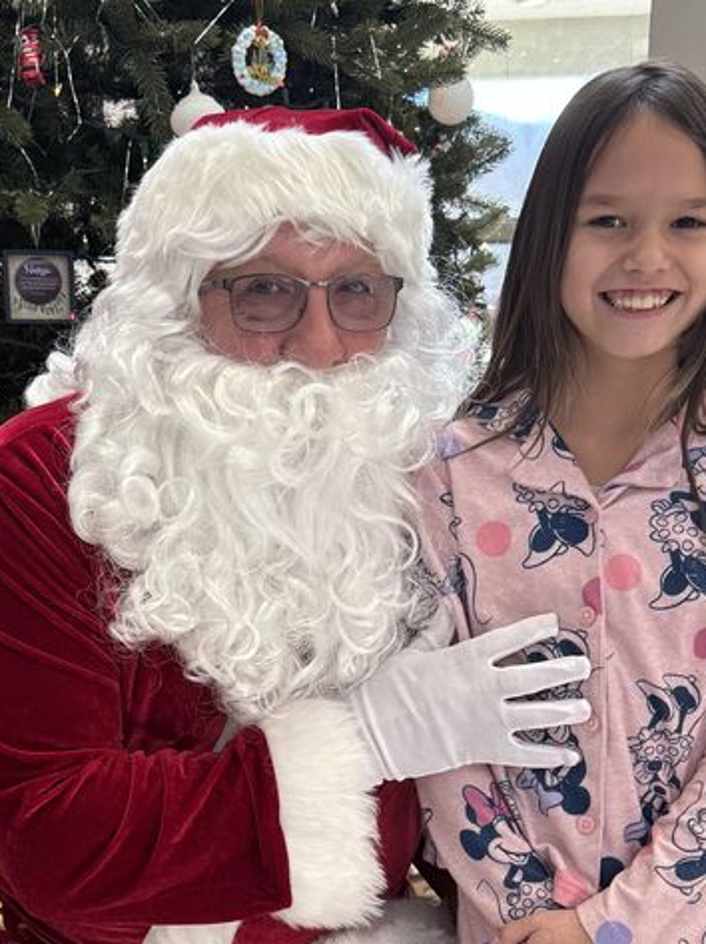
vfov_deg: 36.2
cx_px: 293
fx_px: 1416
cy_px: 671
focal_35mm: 52
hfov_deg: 28.0
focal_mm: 6.76
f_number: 1.78
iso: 200
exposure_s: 1/120
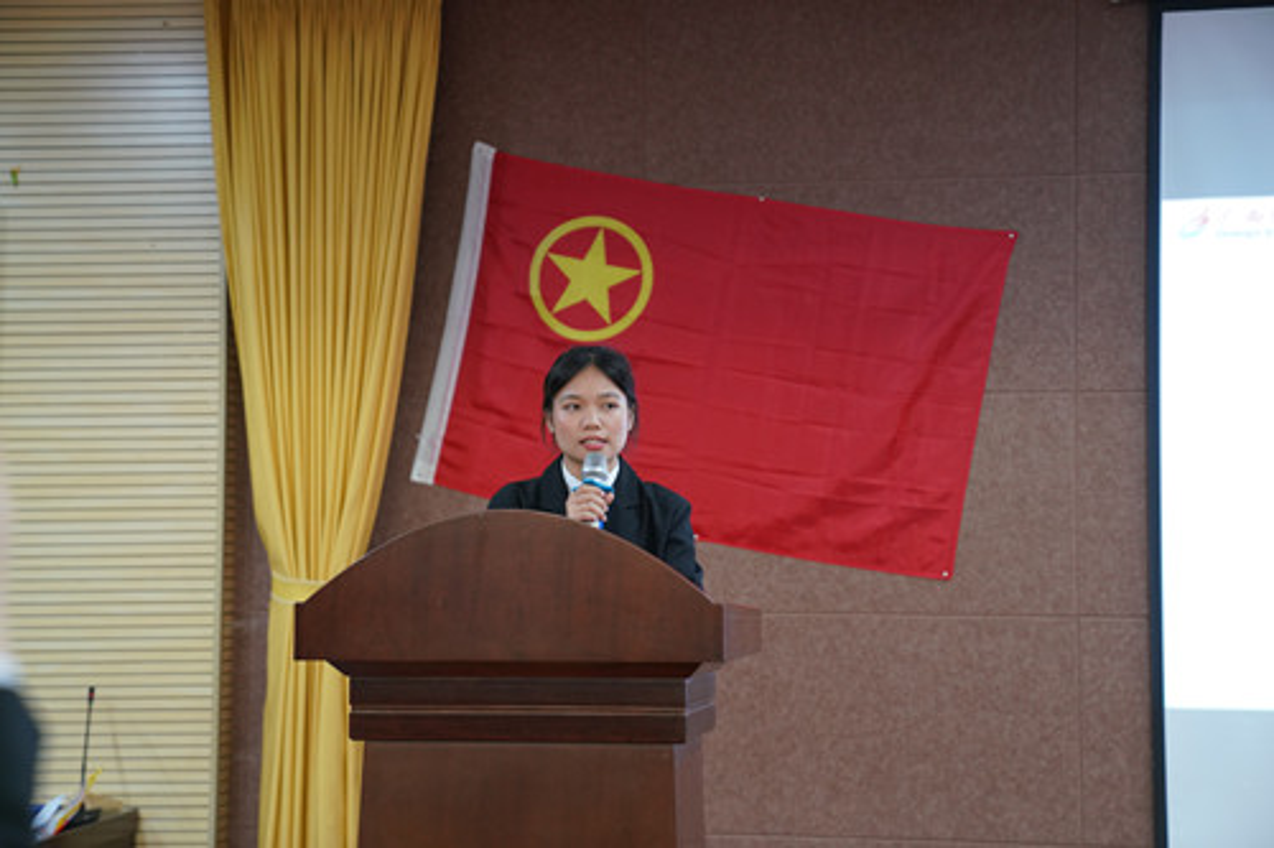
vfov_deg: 19.4
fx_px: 2476
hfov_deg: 28.9
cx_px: 637
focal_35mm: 70
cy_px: 424
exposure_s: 1/80
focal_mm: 70
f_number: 2.8
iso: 2000
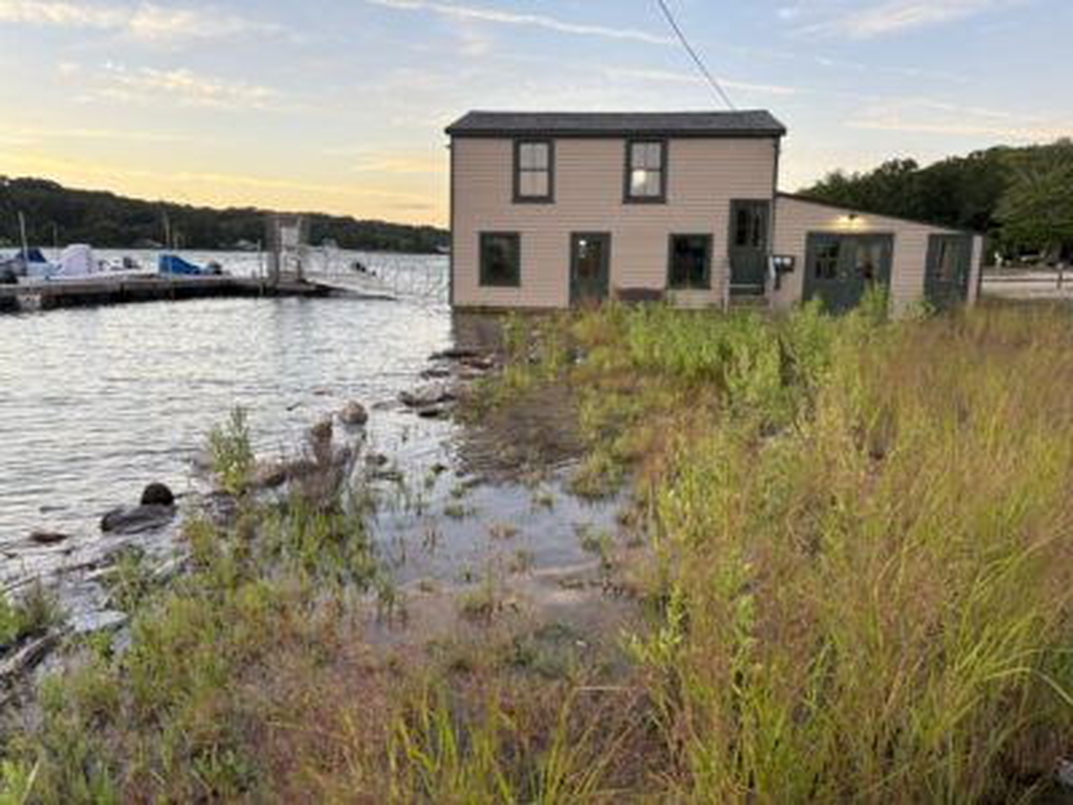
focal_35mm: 26
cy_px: 402
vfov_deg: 53.1
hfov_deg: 67.3
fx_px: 806
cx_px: 536
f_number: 1.6
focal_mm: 5.96
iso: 80
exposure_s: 1/121
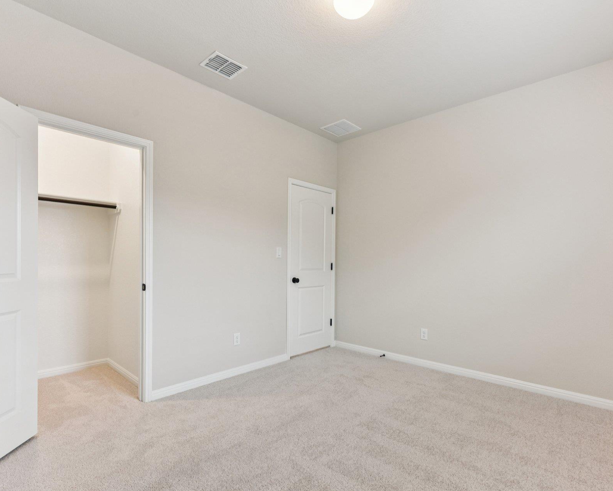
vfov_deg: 76.9
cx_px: 299
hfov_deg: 89.6
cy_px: 258
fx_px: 308
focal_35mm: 17
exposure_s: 1/15
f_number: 8
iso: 320
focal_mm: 14
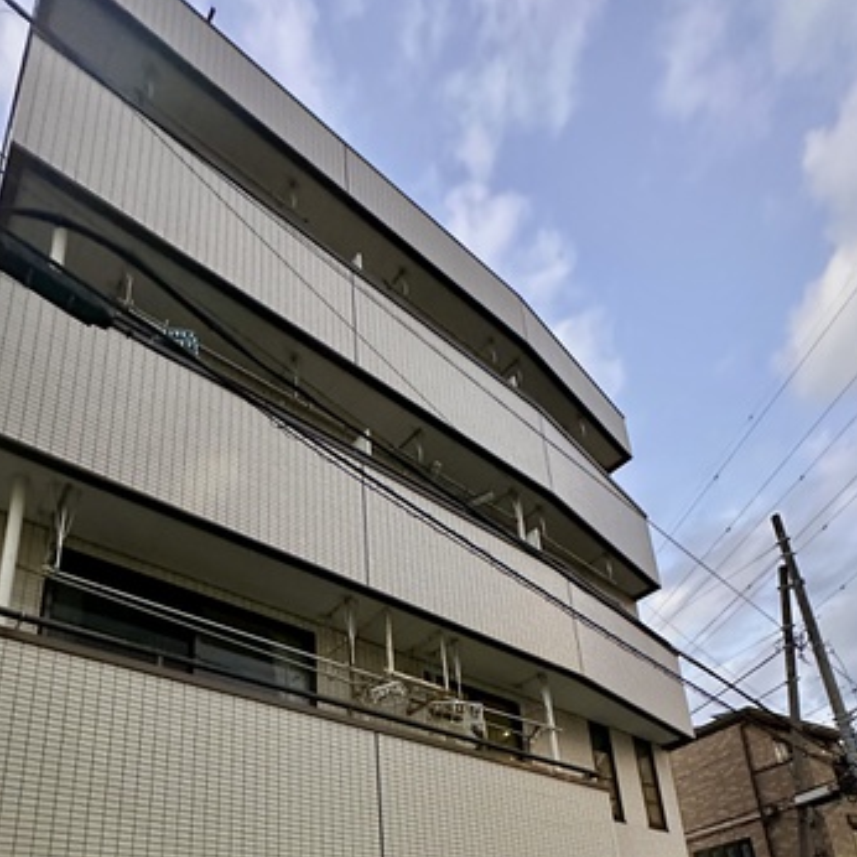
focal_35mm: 25
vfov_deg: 54.8
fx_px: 700
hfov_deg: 62.8
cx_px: 395
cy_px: 770
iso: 640
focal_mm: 2.22
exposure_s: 1/50
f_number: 2.2
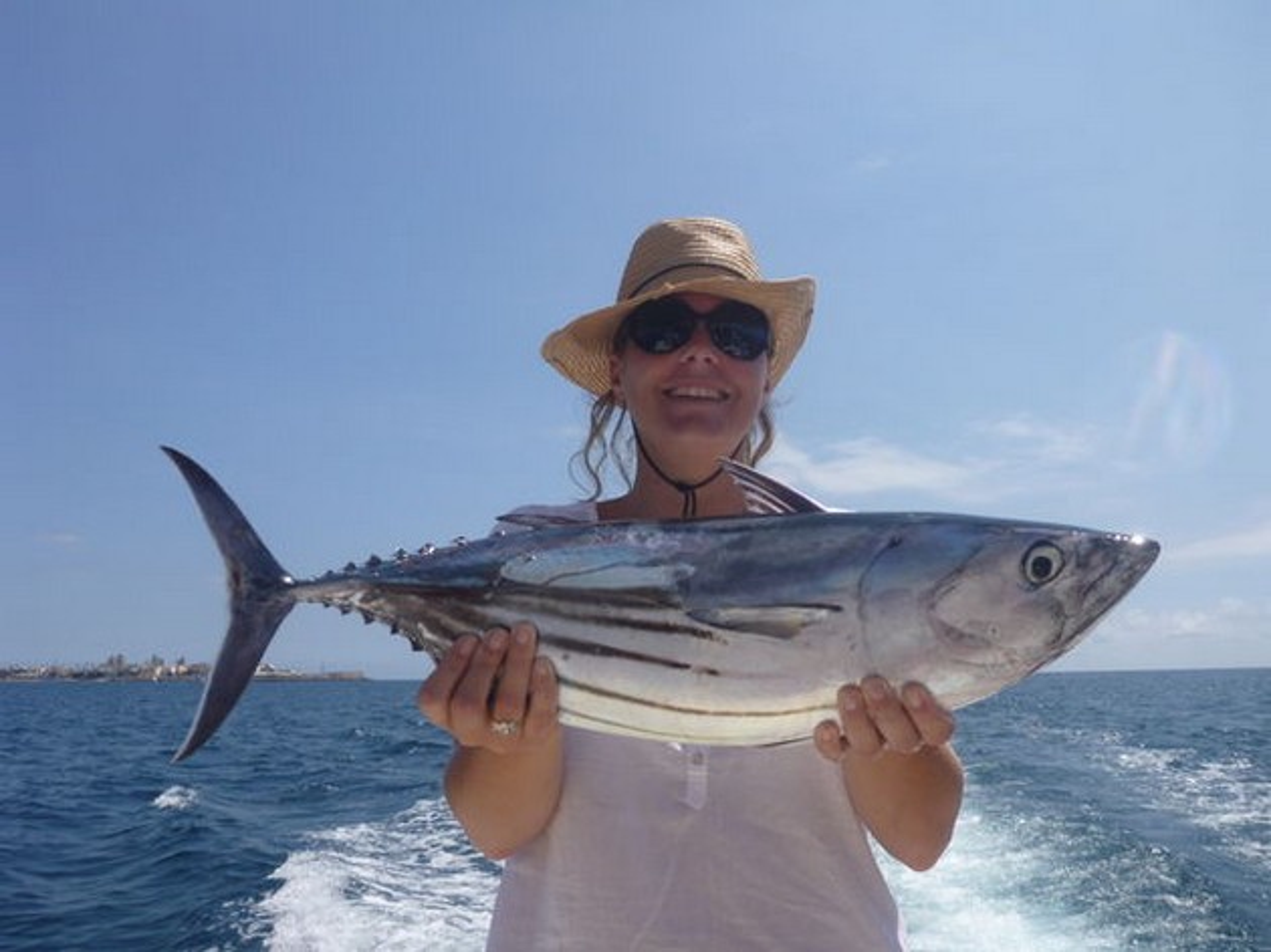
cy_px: 476
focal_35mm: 29
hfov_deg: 61.7
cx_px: 636
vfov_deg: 48.2
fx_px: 1064
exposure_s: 1/160
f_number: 10
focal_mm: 5.2
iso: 100
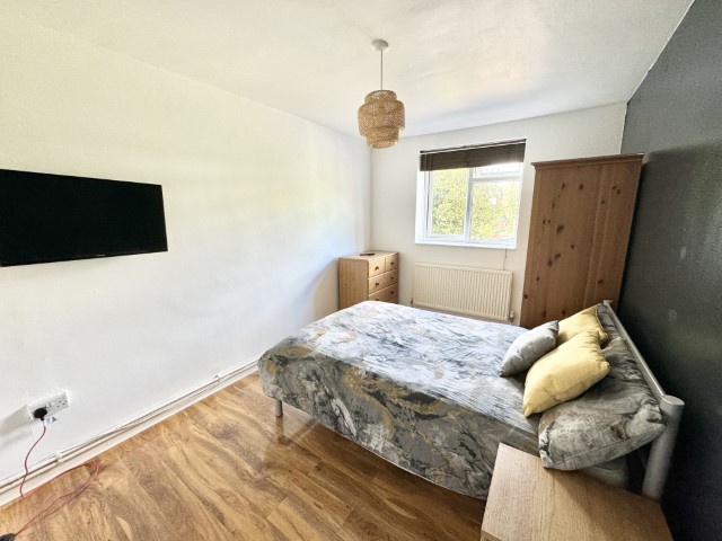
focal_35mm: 14
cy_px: 270
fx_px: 292
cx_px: 361
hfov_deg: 102.1
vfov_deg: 85.7
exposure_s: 1/99
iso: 160
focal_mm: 2.22
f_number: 2.2
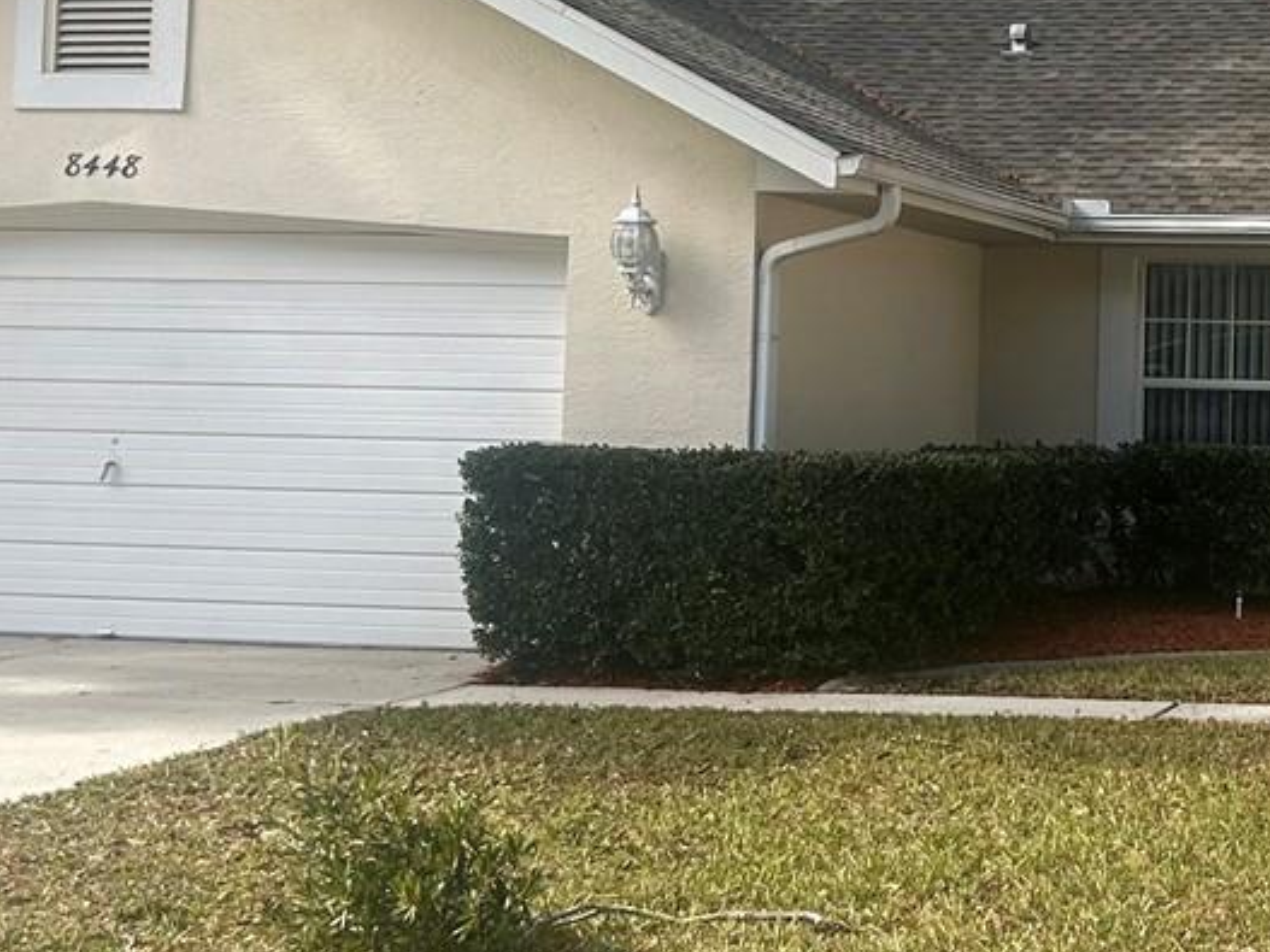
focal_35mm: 79
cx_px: 1229
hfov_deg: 23.8
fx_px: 2898
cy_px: 217
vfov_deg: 18.5
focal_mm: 5.7
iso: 50
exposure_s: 1/2123
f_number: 1.5
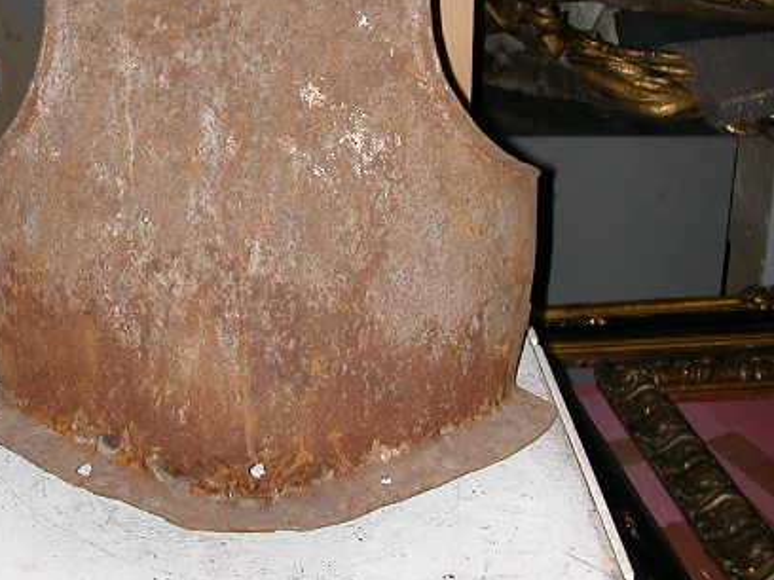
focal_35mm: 58
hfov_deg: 33.0
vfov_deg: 25.2
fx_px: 1297
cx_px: 260
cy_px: 224
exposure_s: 1/59.9
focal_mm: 5.6
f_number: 2.7
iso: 100
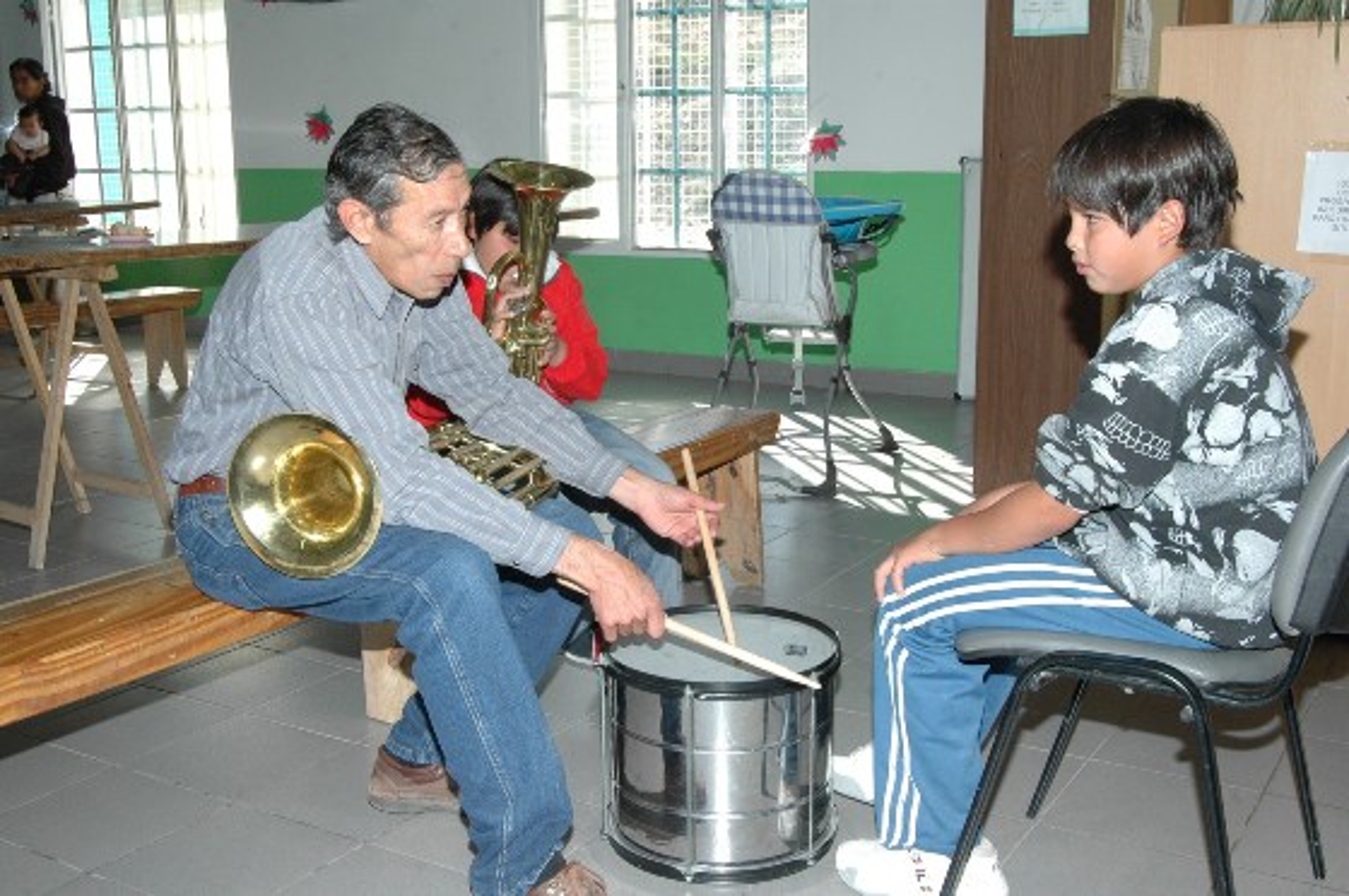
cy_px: 448
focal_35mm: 39
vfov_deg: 34.1
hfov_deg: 49.6
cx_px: 674
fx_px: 1460
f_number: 10
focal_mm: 26
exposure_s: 1/100
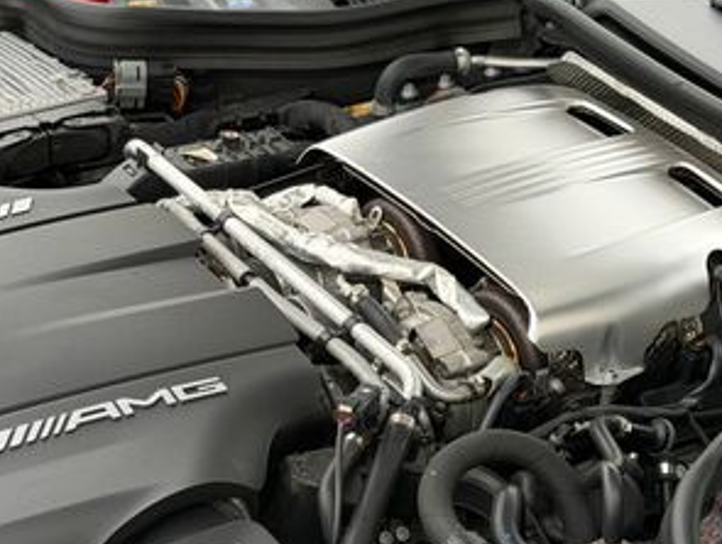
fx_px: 2172
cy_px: 321
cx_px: 252
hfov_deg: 18.8
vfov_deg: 14.3
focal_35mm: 104
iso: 64
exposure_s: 1/962
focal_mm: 6.76
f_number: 1.78
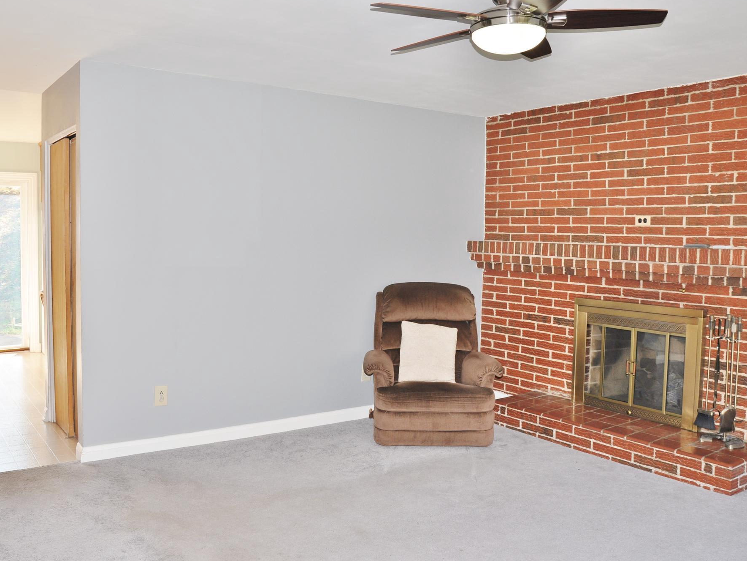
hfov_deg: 59.8
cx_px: 337
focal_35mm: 30
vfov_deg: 46.8
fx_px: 647
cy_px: 275
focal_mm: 18
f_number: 5.6
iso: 200
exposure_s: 1/60
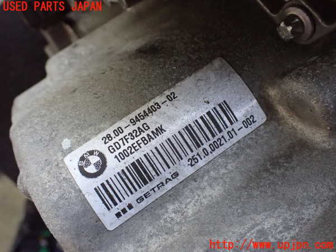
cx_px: 168
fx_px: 291
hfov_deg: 60.0
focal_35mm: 30
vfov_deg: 46.8
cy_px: 126
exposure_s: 1/30
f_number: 2.3
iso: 1600
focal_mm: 5.4
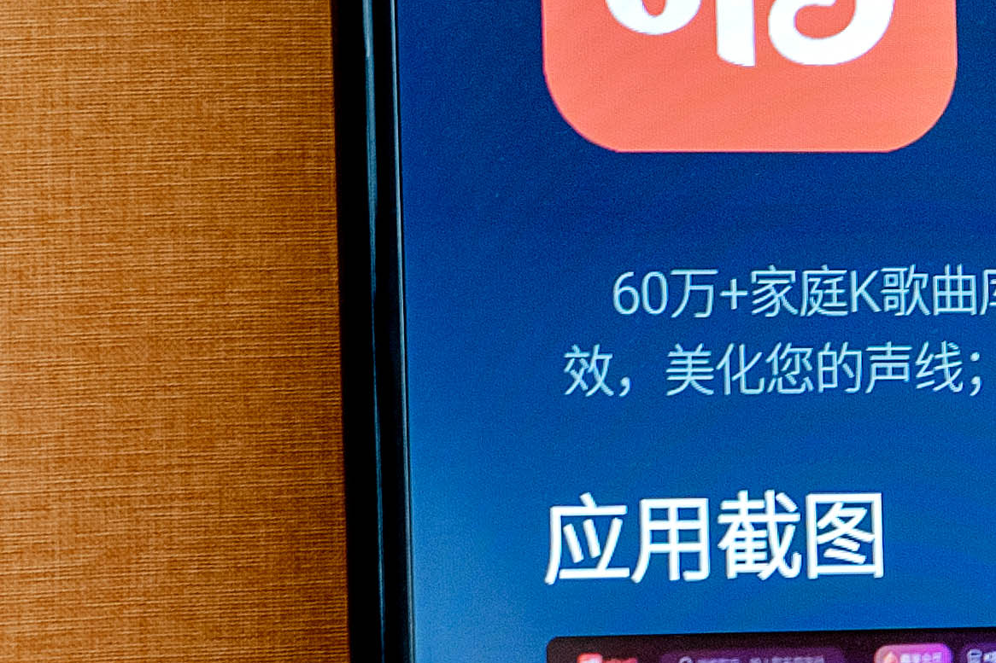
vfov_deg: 3.5
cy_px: 893
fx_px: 10815
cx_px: 1763
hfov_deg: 5.2
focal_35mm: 391
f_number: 4.5
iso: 640
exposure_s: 1/50
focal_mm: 76
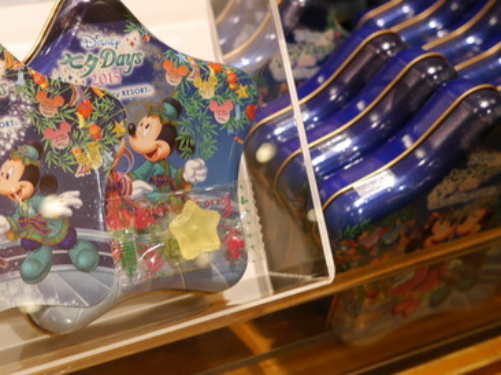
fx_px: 709
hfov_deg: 37.4
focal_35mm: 49
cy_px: 142
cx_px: 93
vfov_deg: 29.5
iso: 640
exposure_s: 1/60
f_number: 3.5
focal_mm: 14
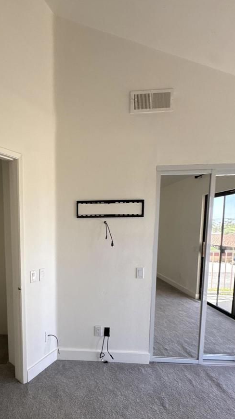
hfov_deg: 57.7
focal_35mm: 18
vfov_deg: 91.8
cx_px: 57
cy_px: 245
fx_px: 199
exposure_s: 1/99
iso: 64
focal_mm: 2.22
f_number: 2.2
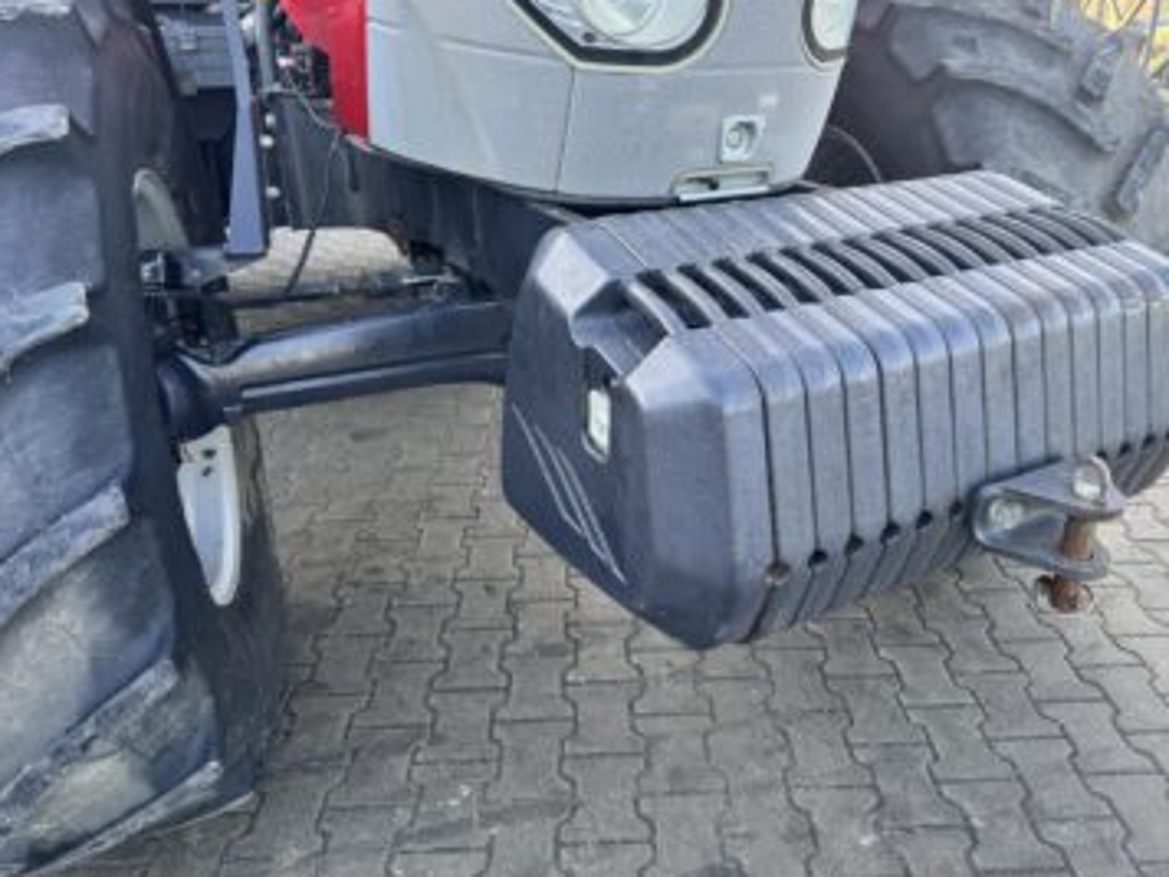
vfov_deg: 51.3
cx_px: 644
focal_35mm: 27
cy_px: 391
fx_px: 912
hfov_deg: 65.2
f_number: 1.78
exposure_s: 1/131
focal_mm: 6.76
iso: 50
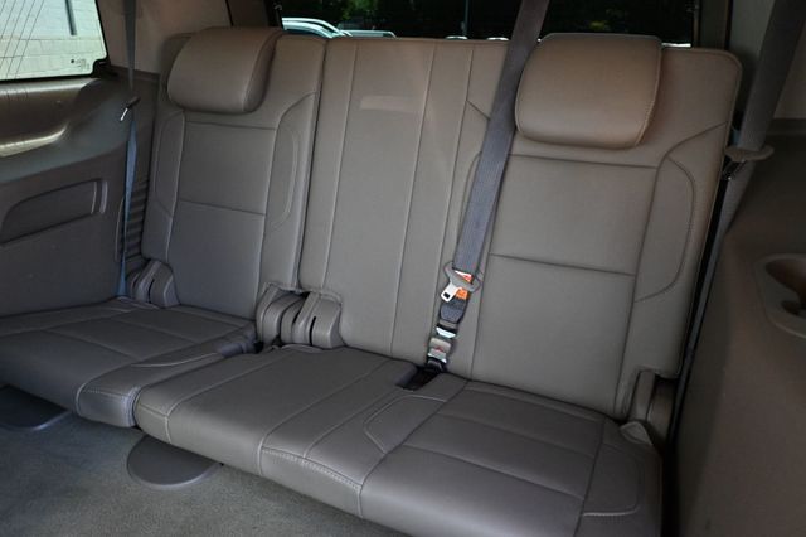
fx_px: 604
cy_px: 268
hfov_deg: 67.4
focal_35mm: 27
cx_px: 403
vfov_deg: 47.9
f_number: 3.5
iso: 2500
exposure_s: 1/125
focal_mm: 18
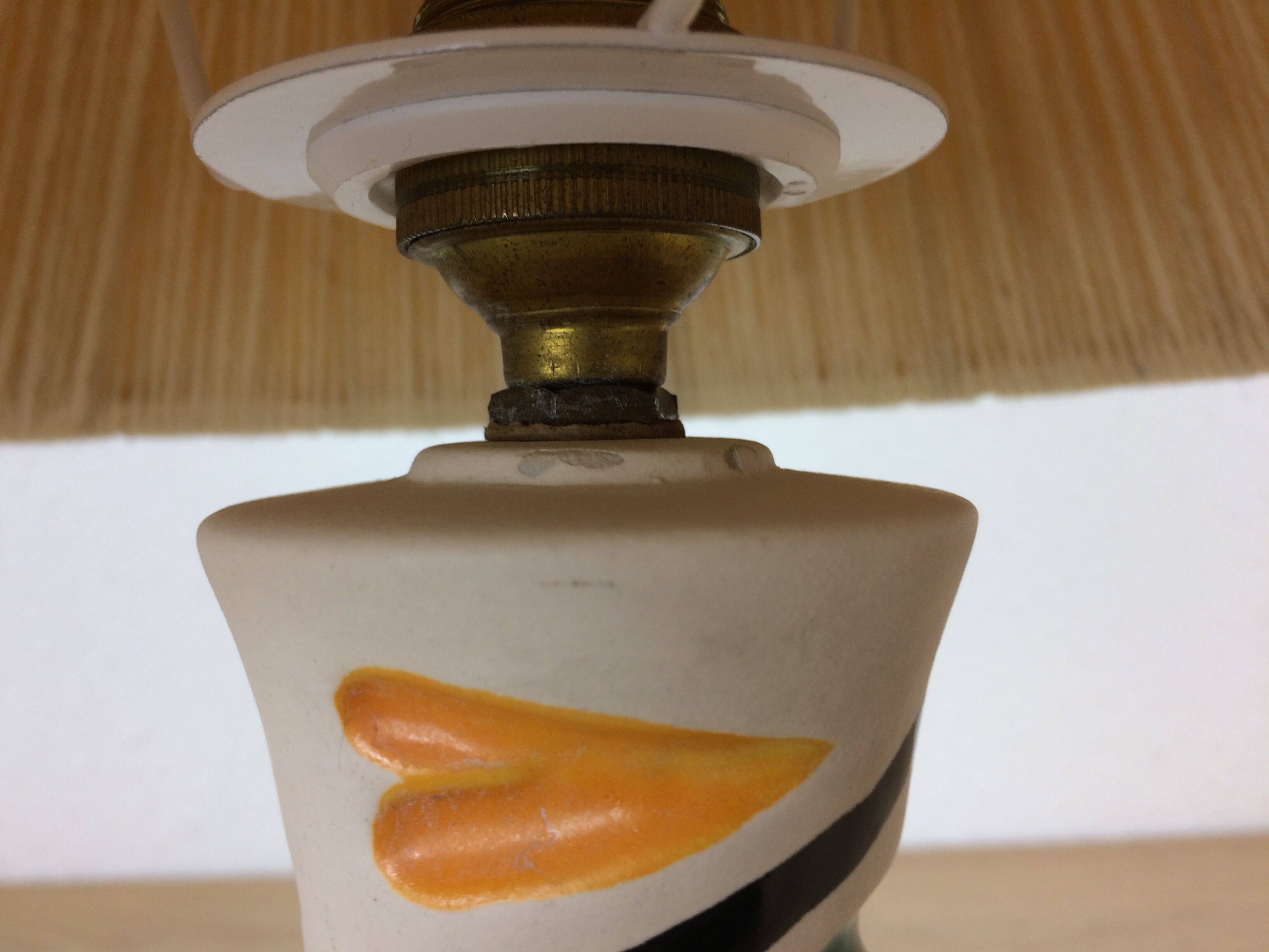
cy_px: 476
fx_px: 1063
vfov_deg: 48.2
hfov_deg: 61.7
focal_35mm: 29
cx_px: 634
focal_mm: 4.15
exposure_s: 1/50
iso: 32
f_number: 2.2
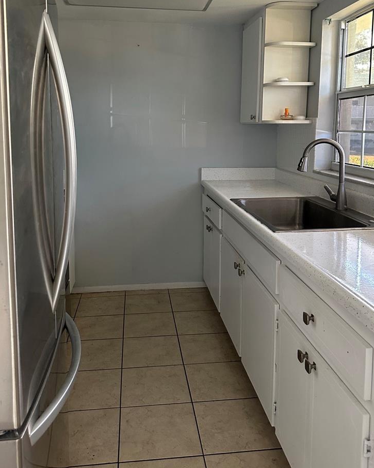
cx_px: 182
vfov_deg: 56.4
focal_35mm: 31
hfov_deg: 47.1
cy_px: 171
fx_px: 429
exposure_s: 1/60
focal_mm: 6.86
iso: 400
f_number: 1.78
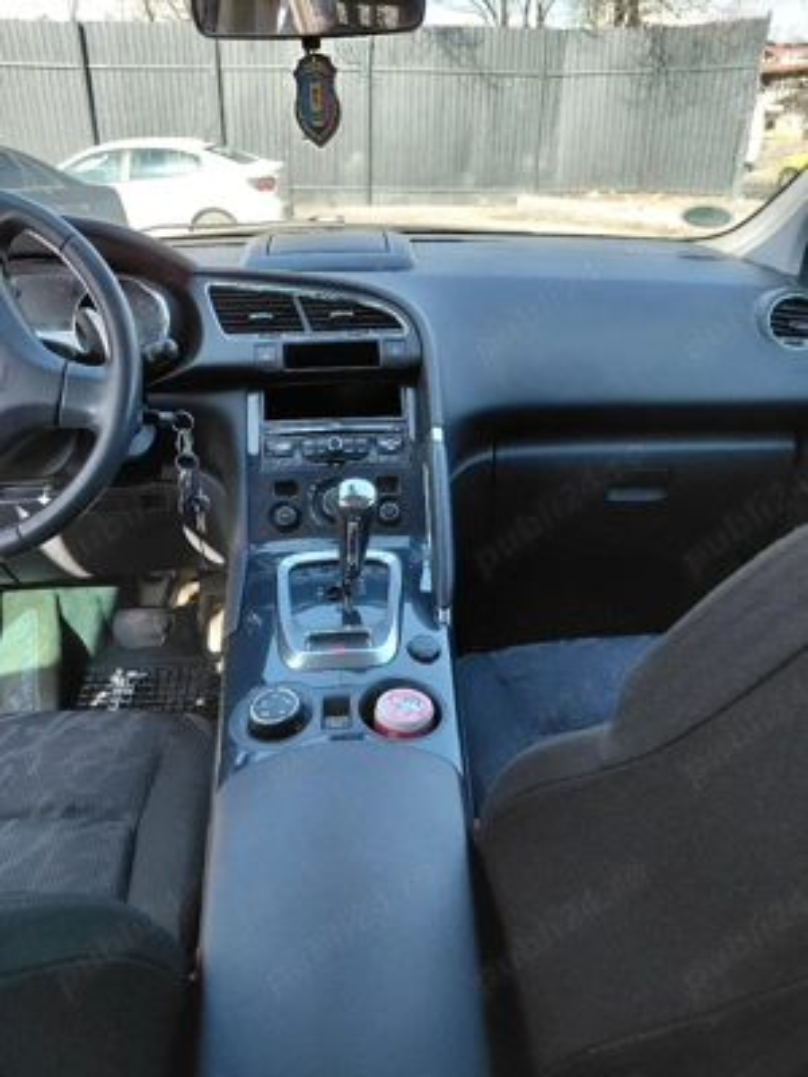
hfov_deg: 54.9
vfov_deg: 69.4
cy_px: 538
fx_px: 778
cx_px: 404
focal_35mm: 25
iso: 50
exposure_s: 1/106
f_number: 1.8
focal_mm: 4.69
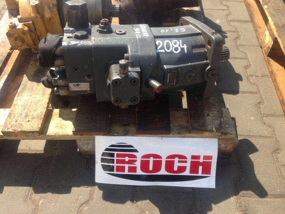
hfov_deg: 55.4
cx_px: 142
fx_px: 272
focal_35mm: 33
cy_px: 107
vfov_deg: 42.9
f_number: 2.4
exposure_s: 1/455
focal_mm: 4.12
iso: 50
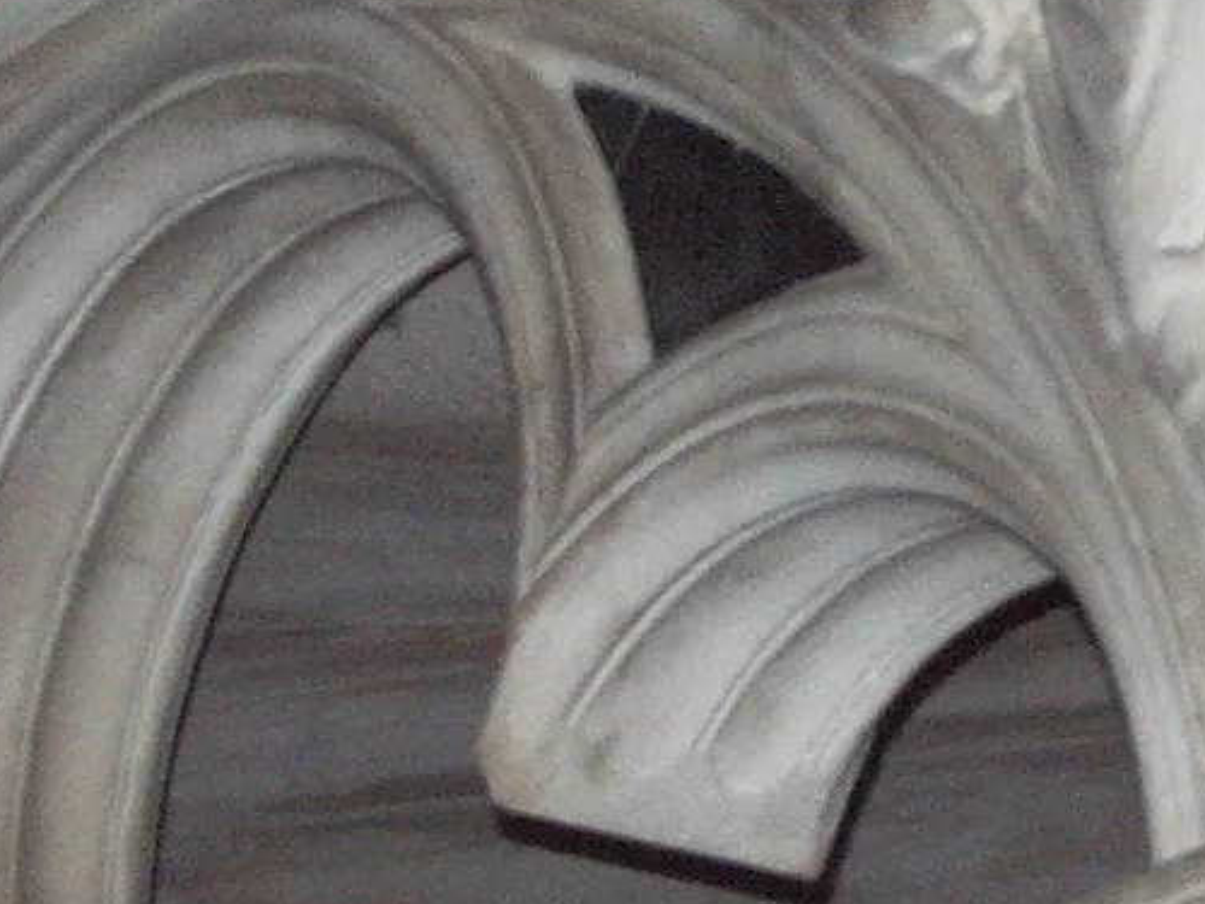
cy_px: -36
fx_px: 8250
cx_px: 1605
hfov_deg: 8.2
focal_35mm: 237
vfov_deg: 6.2
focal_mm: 12.2
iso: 200
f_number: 3.9
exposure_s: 1/50
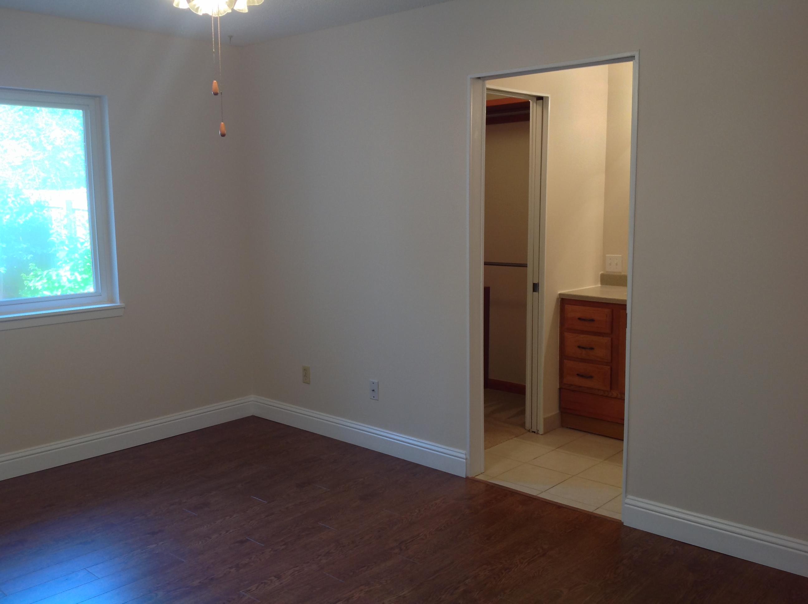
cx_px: 404
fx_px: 816
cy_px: 302
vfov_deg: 40.6
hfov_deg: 52.7
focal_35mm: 35
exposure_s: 1/24
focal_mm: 4.28
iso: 50
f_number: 2.4
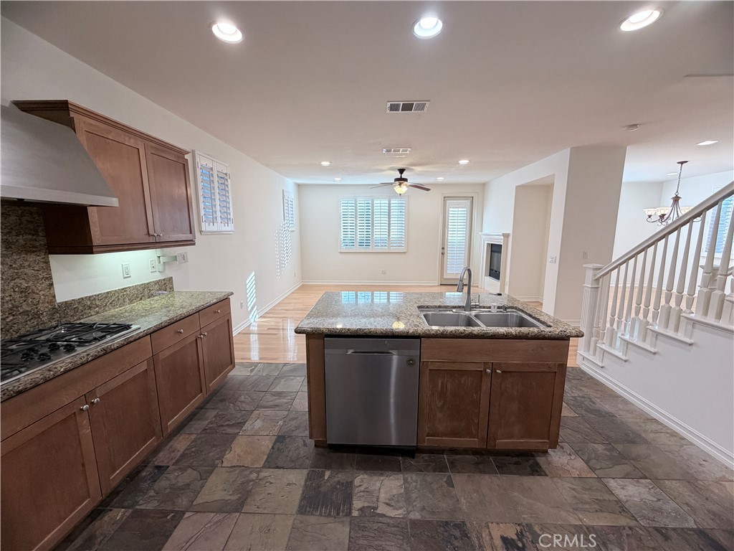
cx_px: 367
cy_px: 276
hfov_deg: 102.1
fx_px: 297
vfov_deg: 85.7
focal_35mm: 14
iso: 200
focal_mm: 2.22
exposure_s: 1/120
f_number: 2.2
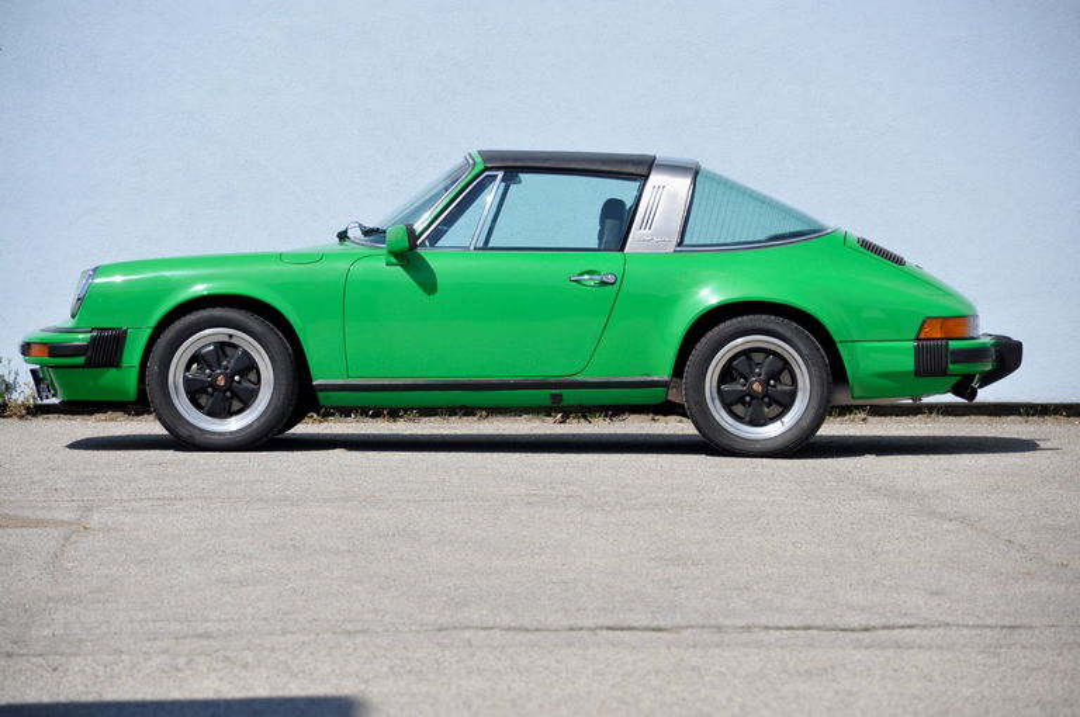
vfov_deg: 7.5
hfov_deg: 11.2
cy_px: 358
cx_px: 540
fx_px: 5483
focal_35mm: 183
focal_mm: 122
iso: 500
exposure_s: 1/800
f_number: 7.1
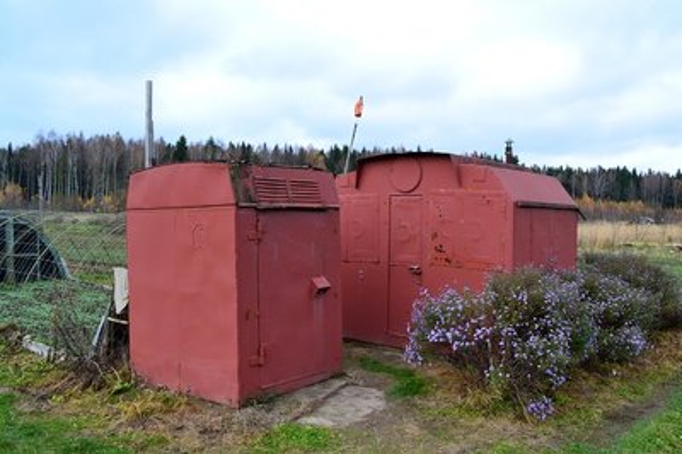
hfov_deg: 57.3
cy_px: 227
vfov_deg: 39.9
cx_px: 341
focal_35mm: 33
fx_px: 625
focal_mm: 22
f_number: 9
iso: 400
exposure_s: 1/160
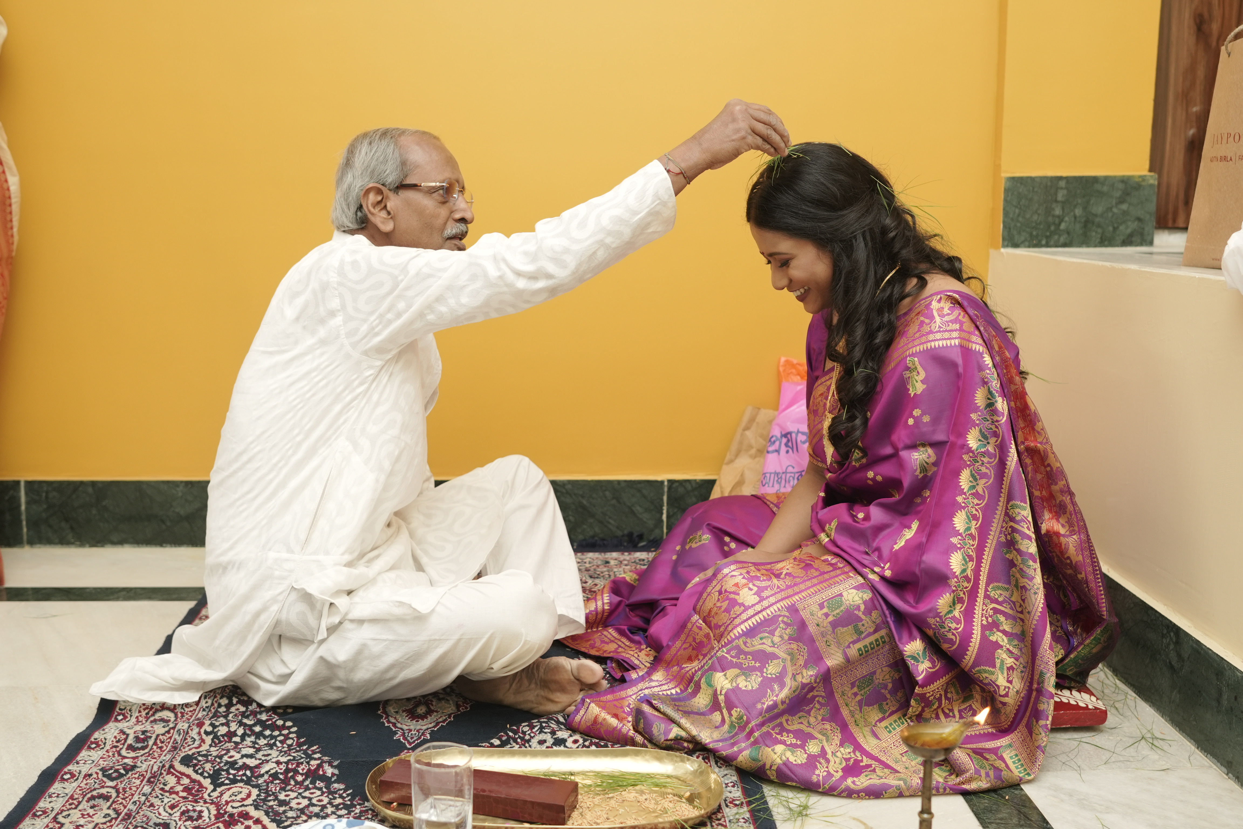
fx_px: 1243
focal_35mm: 36
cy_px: 414
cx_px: 622
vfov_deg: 36.9
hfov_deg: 53.1
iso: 320
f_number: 2.2
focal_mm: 24
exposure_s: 1/200
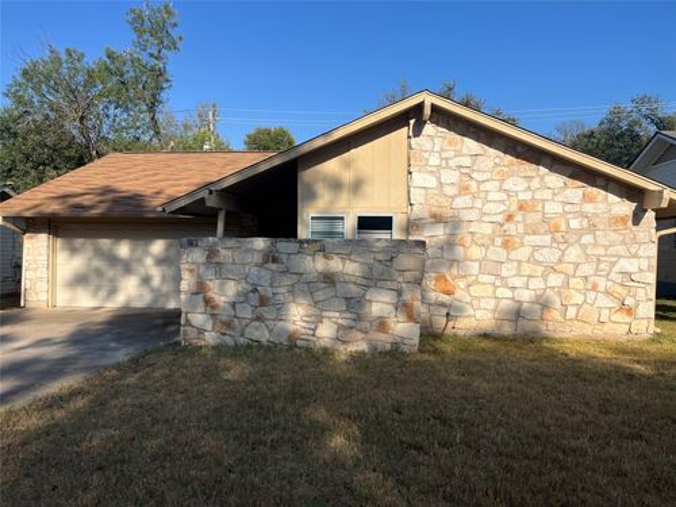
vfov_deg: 53.1
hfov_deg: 67.3
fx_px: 508
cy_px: 254
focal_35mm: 26
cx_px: 338
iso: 50
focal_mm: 5.1
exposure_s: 1/3876
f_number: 1.6
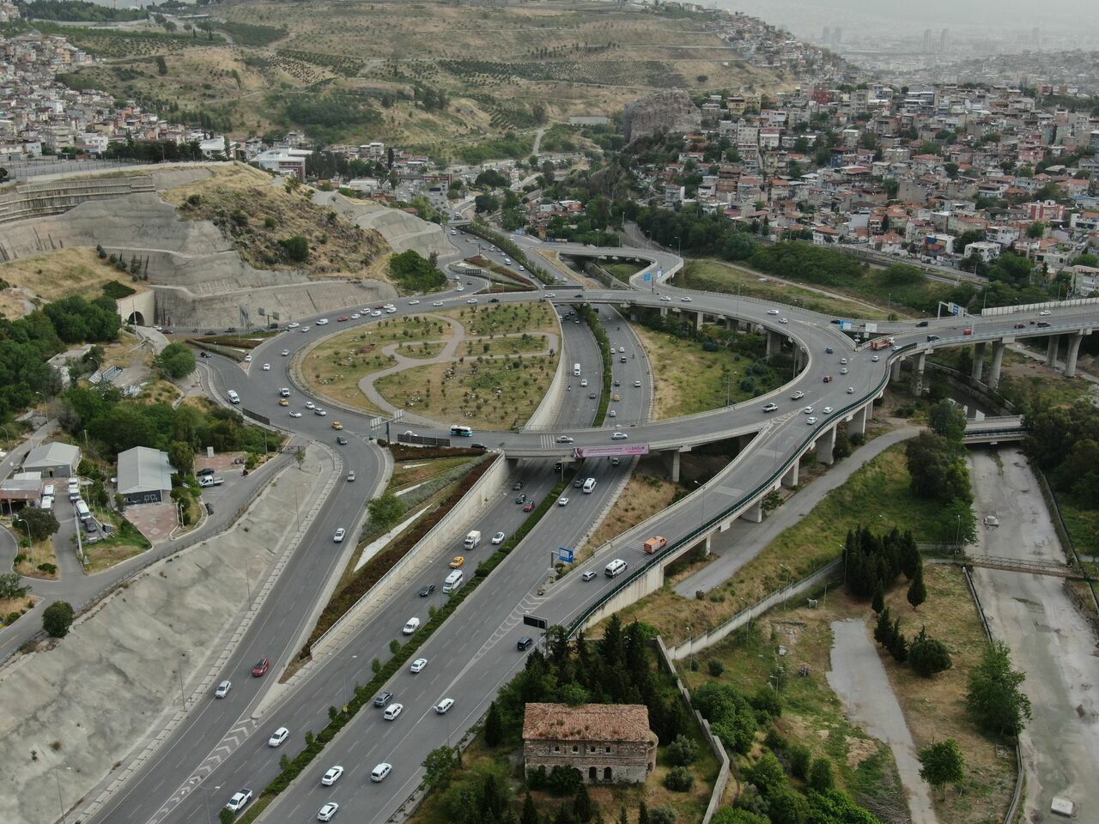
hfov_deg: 47.9
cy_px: 412
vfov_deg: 36.8
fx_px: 1238
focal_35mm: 39
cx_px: 550
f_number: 3.4
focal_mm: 6.63
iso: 100
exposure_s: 1/400
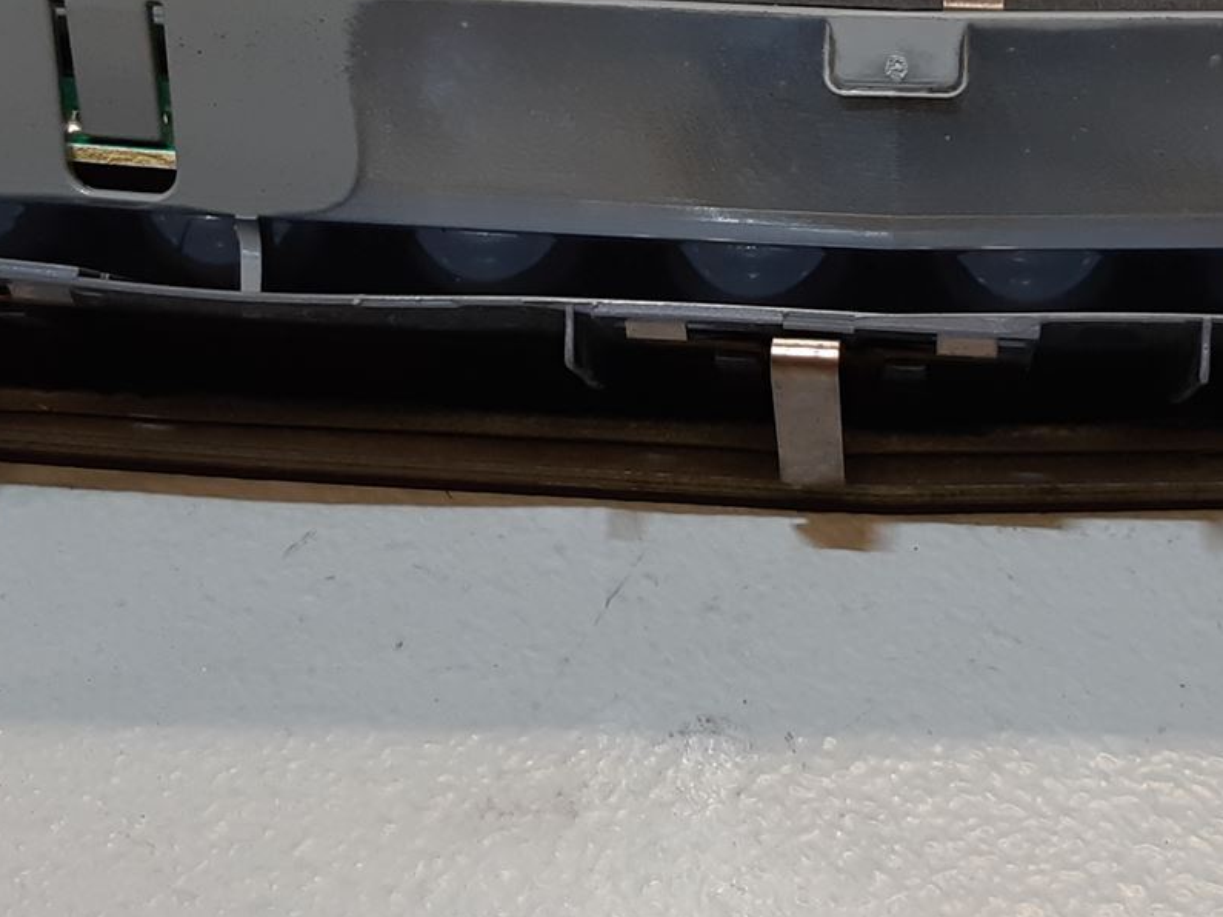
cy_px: 306
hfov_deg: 28.5
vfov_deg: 21.8
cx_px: 920
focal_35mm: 67
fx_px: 2367
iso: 80
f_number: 1.7
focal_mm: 3.93
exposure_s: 1/100
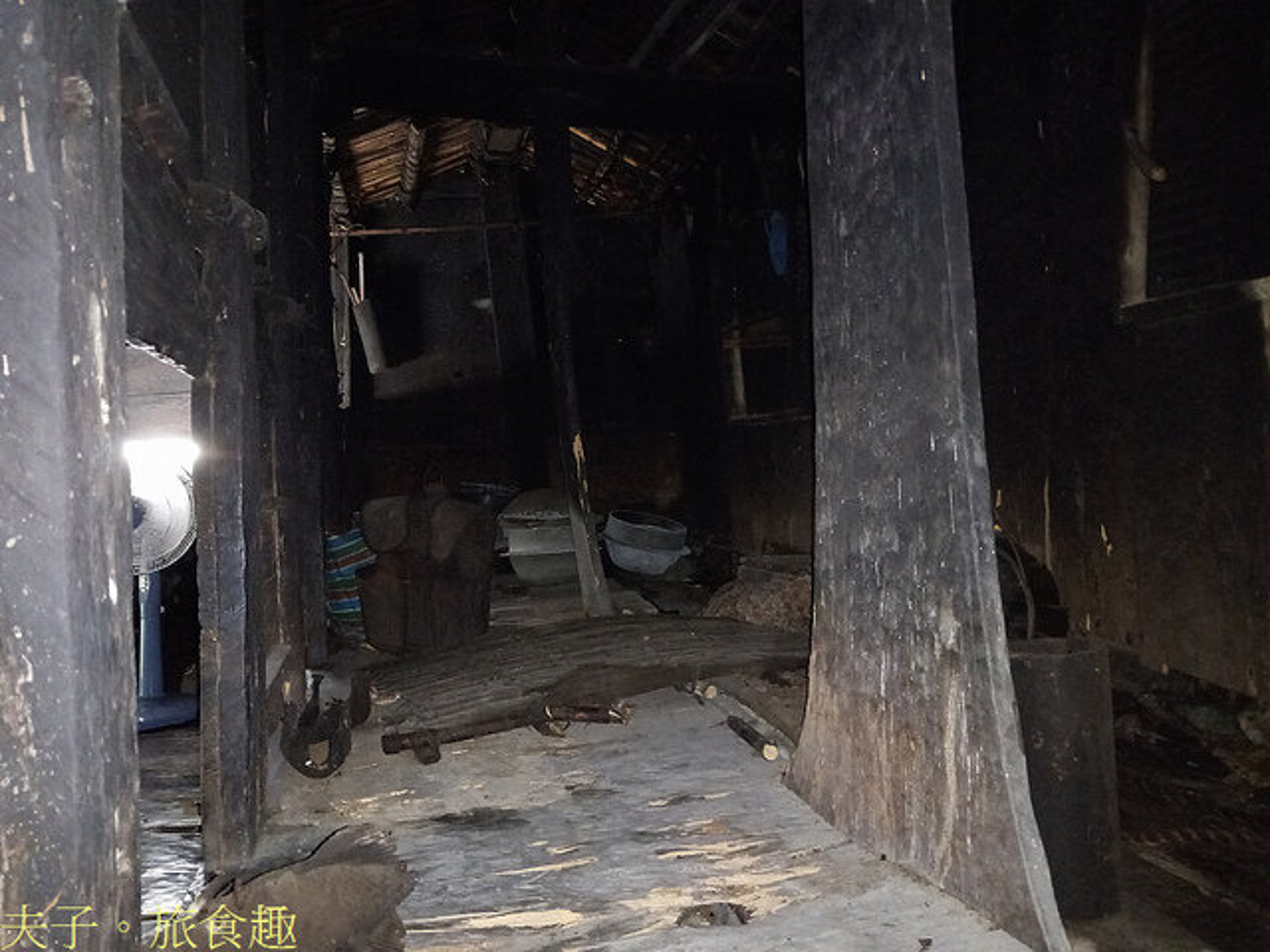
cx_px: 635
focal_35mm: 25
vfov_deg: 54.9
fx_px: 917
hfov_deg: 69.4
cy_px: 476
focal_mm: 3.87
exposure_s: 1/17.1
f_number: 2
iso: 3015
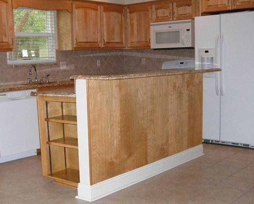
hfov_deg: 37.3
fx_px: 376
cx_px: 109
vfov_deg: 30.1
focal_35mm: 50
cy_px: 127
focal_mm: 7.5
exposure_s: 1/181
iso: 200
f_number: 2.7
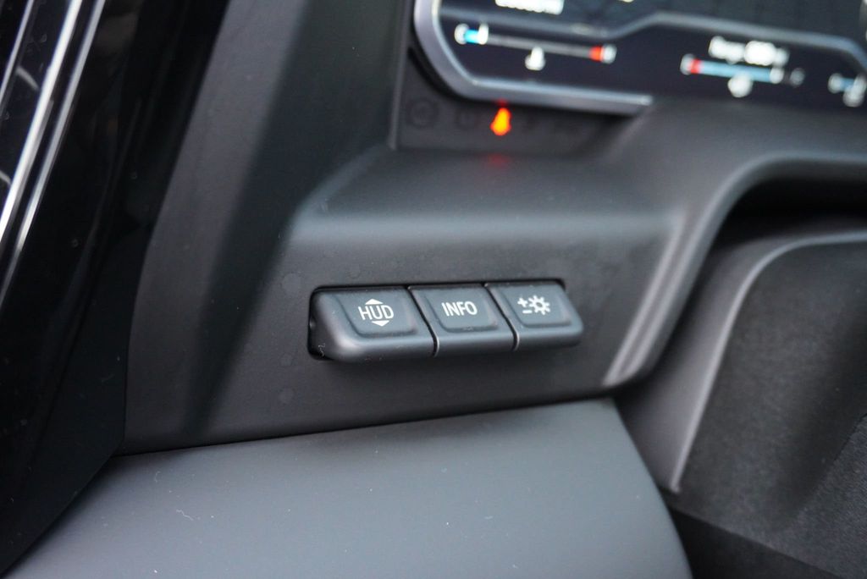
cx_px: 434
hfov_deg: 53.1
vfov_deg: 36.9
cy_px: 290
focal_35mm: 36
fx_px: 867
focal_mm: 24
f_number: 4.5
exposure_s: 1/60
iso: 3200
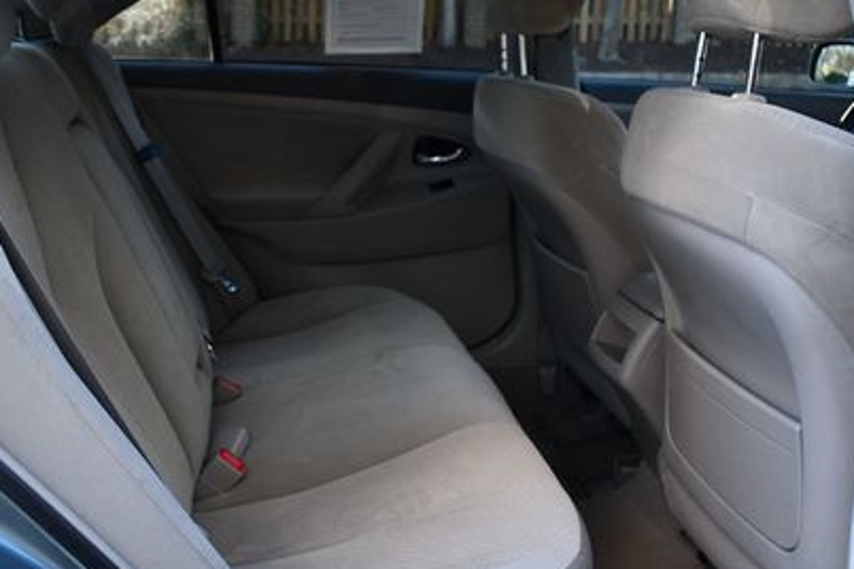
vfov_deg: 31.2
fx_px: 1020
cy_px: 280
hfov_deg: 45.4
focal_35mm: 43
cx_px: 419
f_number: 3.5
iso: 800
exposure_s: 1/160
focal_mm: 18
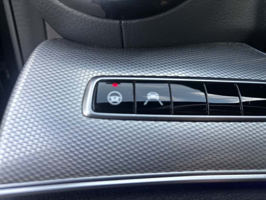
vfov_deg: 53.1
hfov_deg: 67.3
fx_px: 200
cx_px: 133
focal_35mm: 26
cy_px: 100
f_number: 1.6
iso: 50
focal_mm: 5.96
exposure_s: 1/121
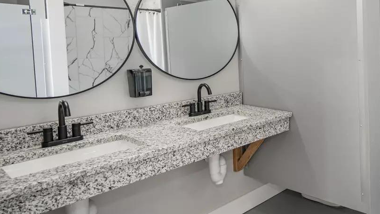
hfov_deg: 55.3
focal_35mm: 29
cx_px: 356
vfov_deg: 39.4
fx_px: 292
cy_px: 60
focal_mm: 14
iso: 200
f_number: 4
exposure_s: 1/60
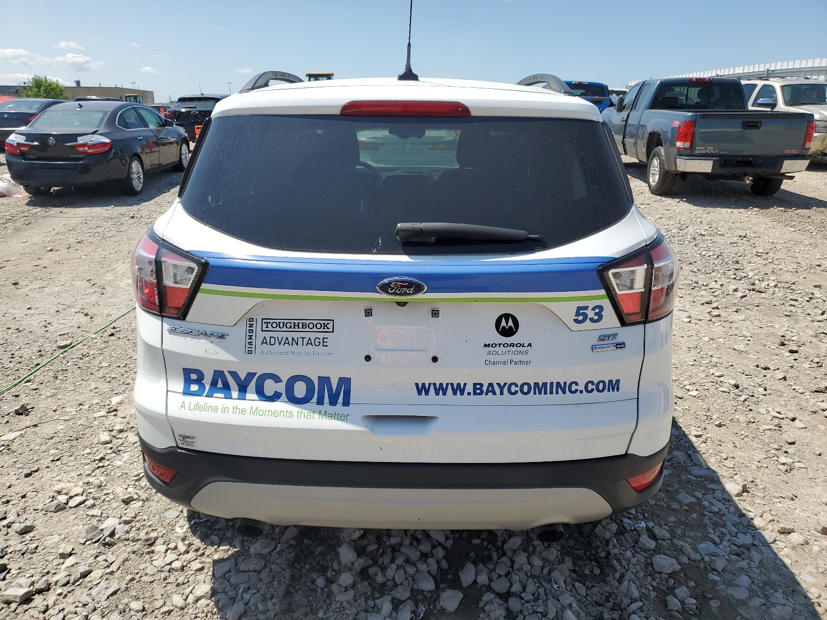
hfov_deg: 67.3
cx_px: 414
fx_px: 621
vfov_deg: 53.1
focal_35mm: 26
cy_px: 310
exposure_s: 1/3333
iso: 50
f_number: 1.5
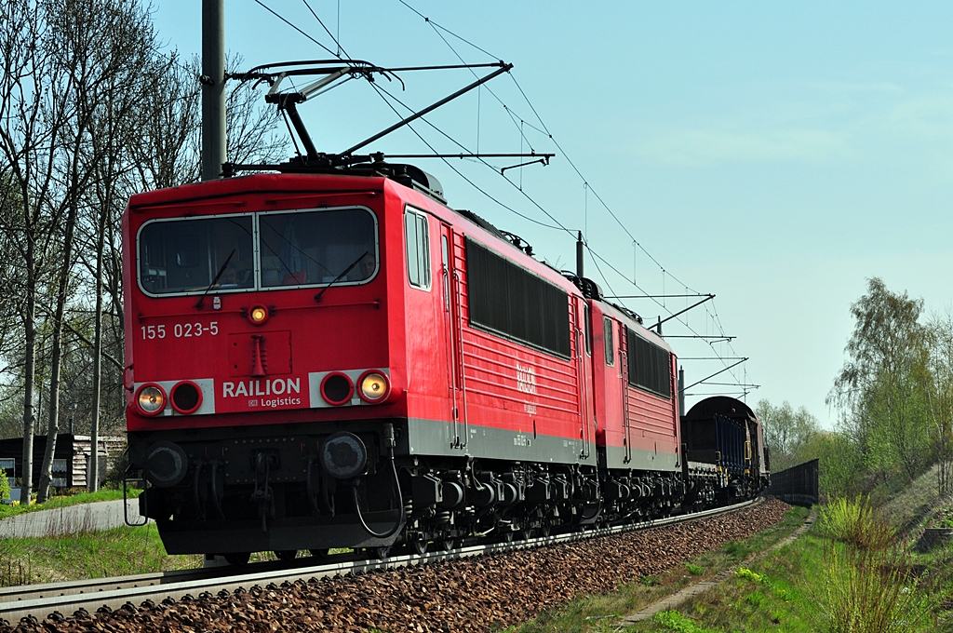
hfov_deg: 14.4
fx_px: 3767
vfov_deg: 9.6
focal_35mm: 142
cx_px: 476
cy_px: 316
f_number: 13
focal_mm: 95
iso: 320
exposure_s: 1/500
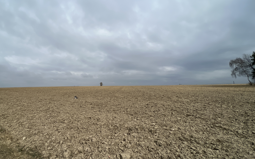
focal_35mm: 18
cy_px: 72
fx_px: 125
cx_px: 96
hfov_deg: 89.3
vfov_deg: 64.9
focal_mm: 1.57
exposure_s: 1/2597
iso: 32
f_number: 1.8
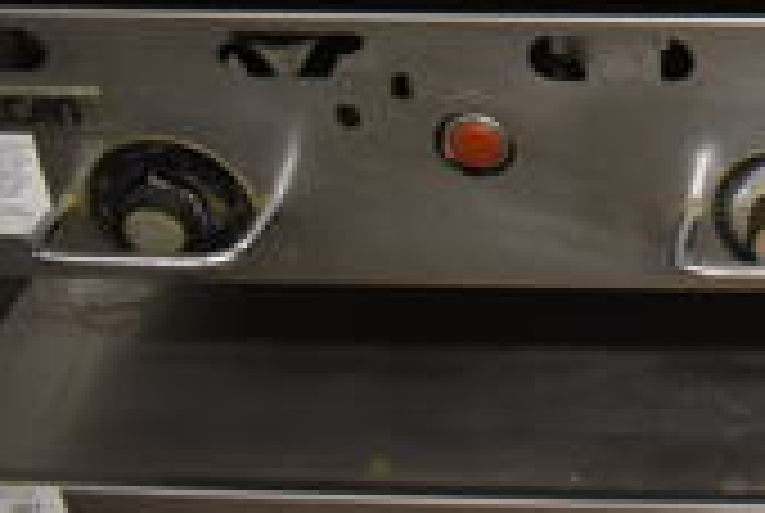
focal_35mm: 97
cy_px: -292
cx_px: 1152
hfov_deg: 18.5
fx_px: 2065
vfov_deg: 13.2
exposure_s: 1/125
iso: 1000
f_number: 3.5
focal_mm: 18
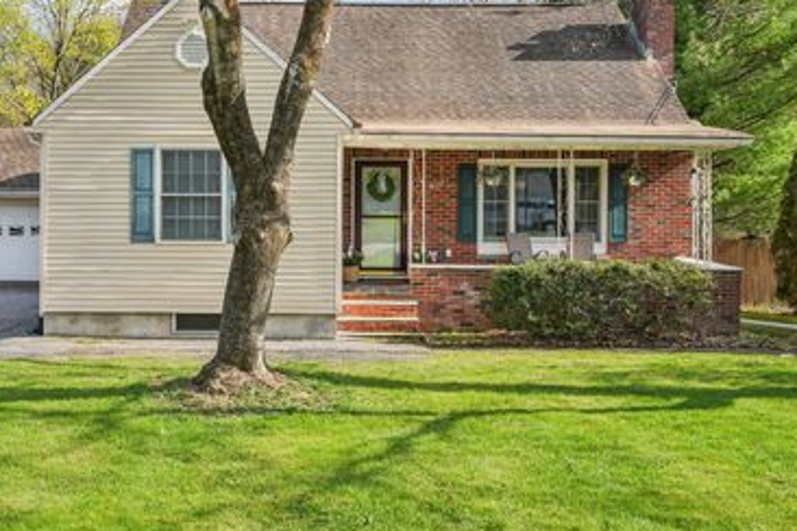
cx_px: 305
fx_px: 923
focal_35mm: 42
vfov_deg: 32.0
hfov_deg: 46.4
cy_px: 210
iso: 100
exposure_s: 1/100
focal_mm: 30.5
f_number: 8
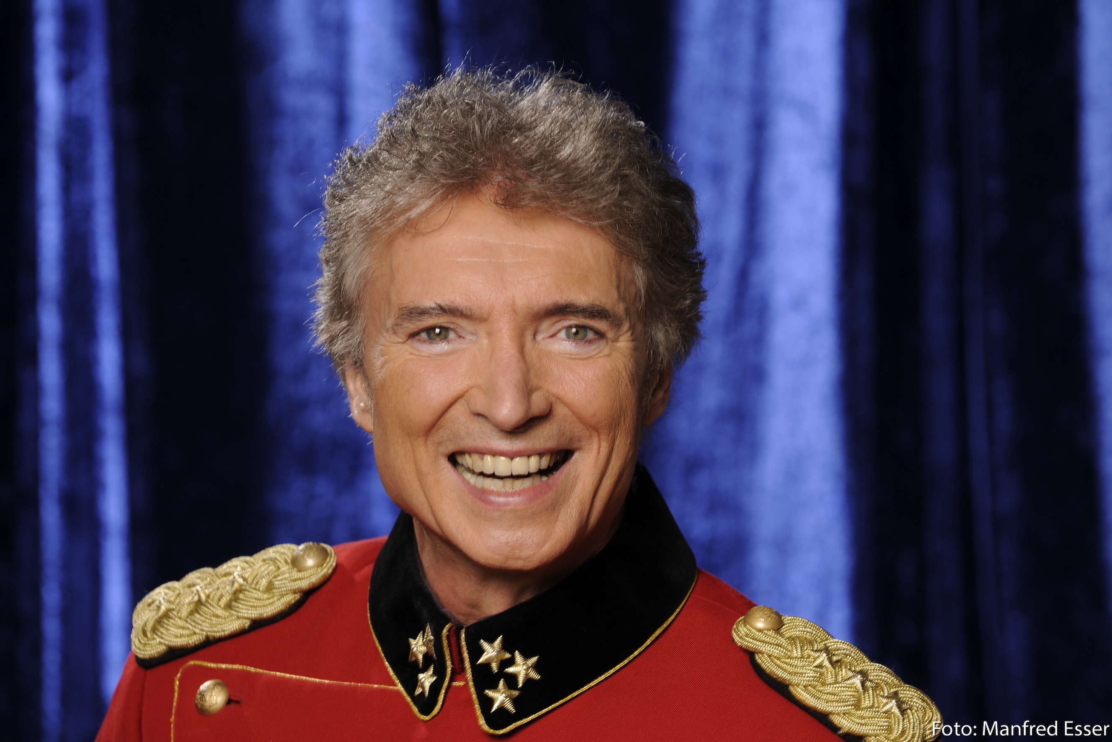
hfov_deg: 11.7
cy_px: 371
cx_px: 556
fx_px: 5406
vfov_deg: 7.8
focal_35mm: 175
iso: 100
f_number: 7.1
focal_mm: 175
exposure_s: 1/60
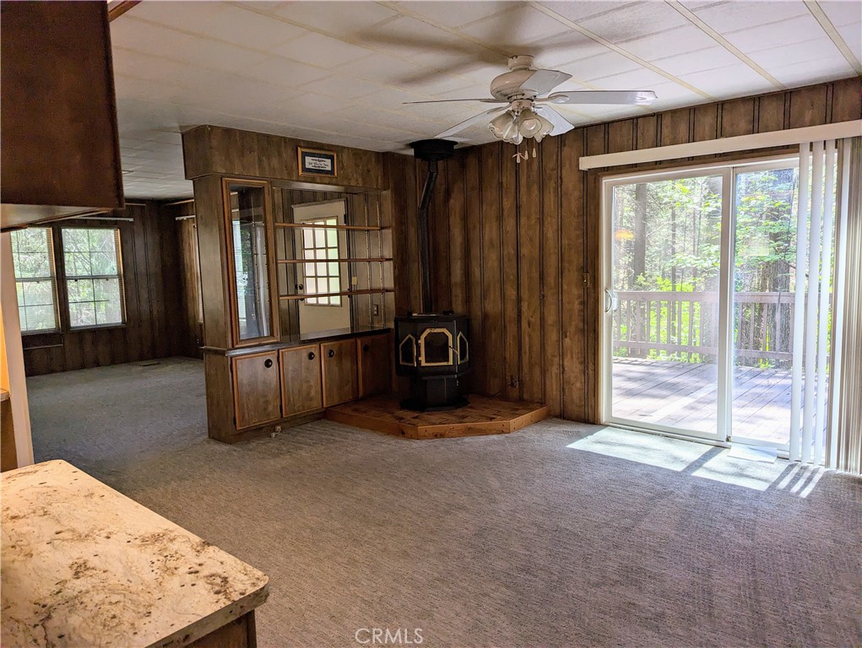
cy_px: 324
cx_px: 431
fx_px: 598
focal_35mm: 24
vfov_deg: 56.9
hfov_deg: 71.5
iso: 35
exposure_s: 1/215
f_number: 1.85
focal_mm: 6.81
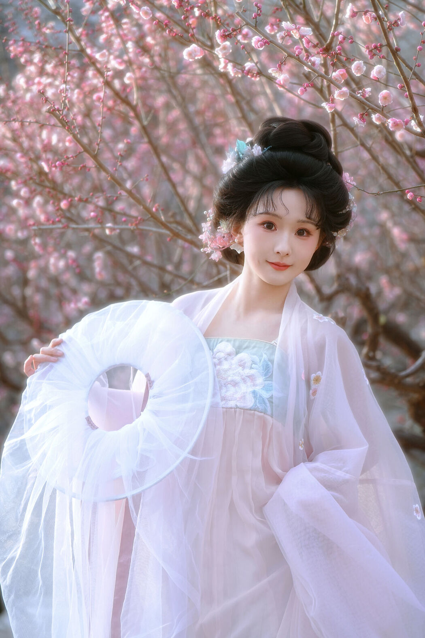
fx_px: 1239
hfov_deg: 19.5
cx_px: 212
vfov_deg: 28.8
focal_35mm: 70
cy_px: 319
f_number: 2.8
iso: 250
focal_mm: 70
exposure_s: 1/320
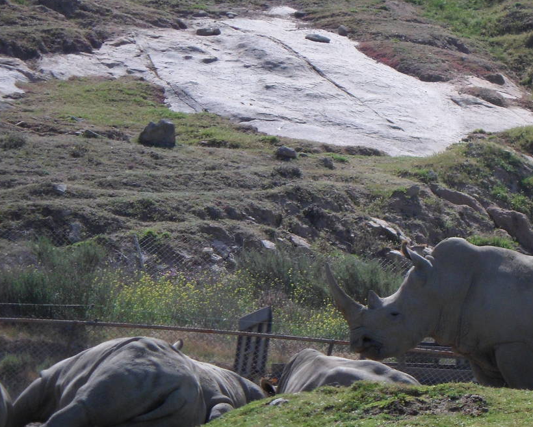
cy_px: 221
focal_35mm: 514
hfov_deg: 3.8
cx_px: 469
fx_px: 8108
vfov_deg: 3.0
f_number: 5.9
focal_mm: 46.8
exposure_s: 1/500
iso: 80
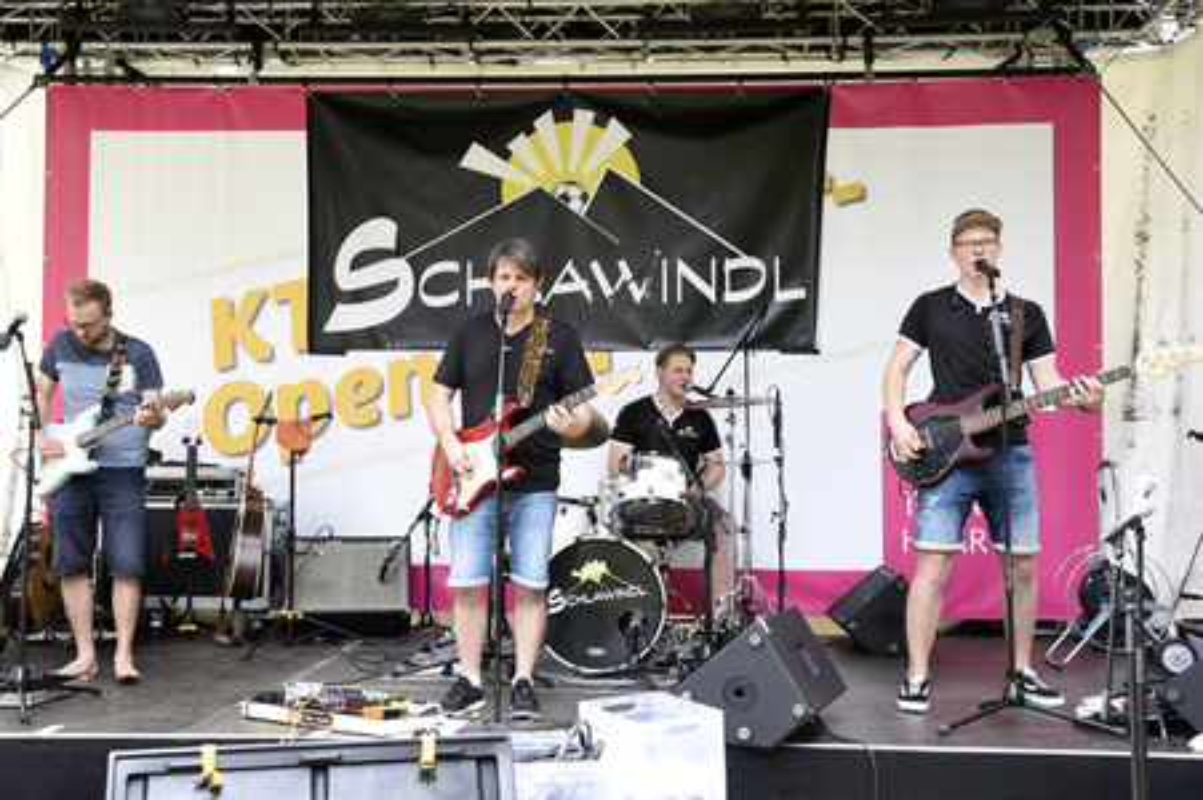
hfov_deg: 50.7
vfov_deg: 35.0
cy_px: 400
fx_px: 1269
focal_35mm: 38
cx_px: 602
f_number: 6.3
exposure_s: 1/80
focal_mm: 38
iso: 640
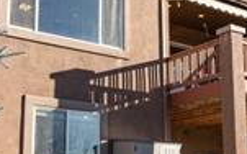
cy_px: 105
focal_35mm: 69
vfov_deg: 18.8
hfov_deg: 29.5
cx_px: 173
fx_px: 464
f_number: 5.6
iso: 800
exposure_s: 1/750
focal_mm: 16
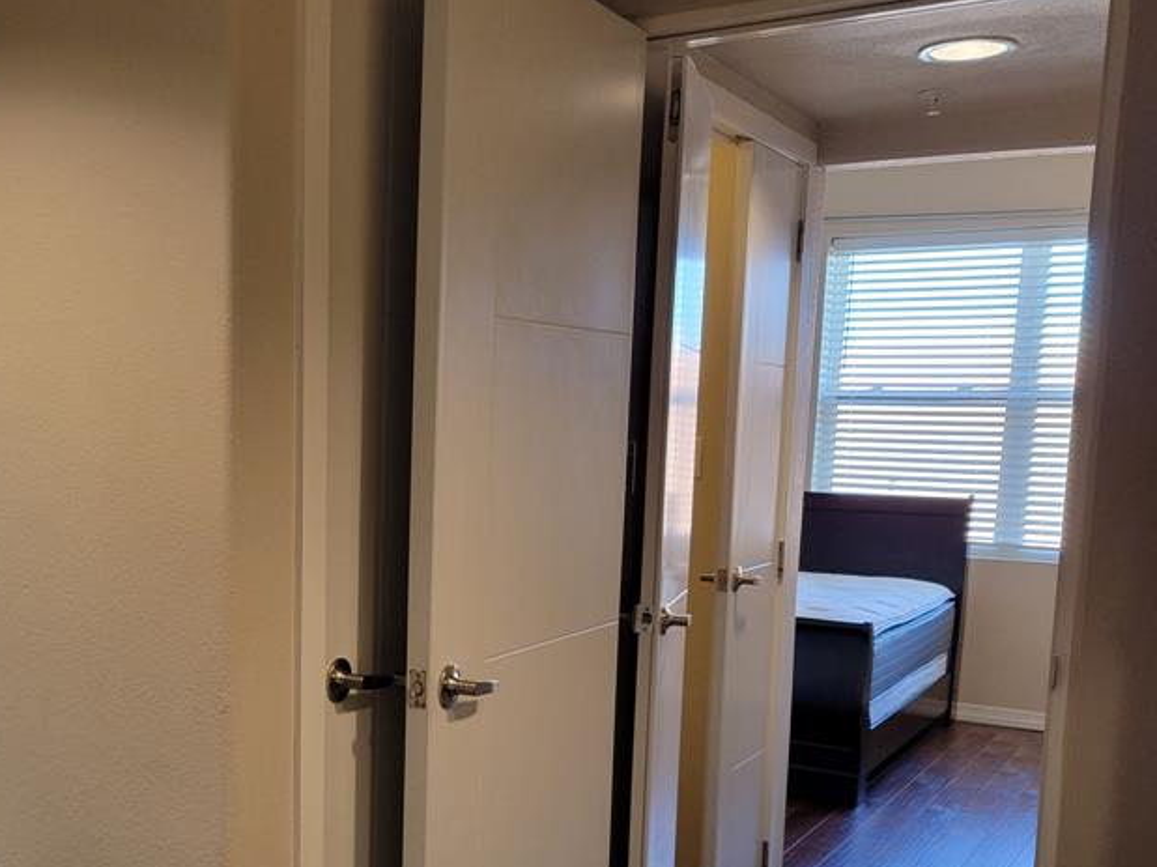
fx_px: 1437
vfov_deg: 33.1
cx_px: 275
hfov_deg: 42.4
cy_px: 611
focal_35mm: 43
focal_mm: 5.4
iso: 250
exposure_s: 1/120
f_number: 1.8
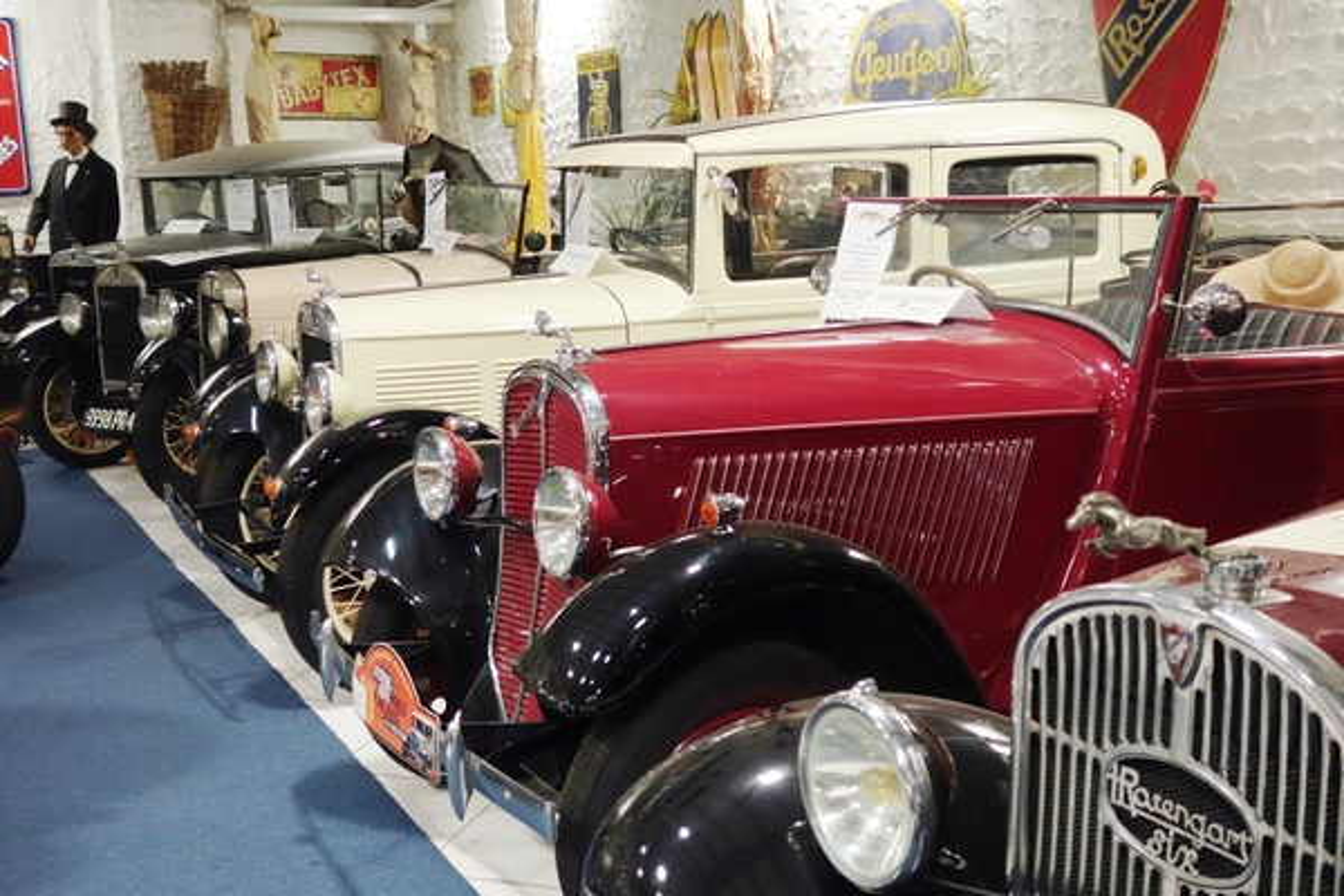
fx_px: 1680
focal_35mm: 45
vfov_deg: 29.9
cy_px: 448
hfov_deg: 43.6
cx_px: 672
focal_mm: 16.59
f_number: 3.2
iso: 800
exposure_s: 1/13
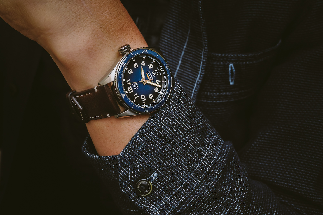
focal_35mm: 70
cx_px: 162
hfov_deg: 28.8
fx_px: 628
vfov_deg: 19.5
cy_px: 108
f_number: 8
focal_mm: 70
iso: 200
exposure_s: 1/160
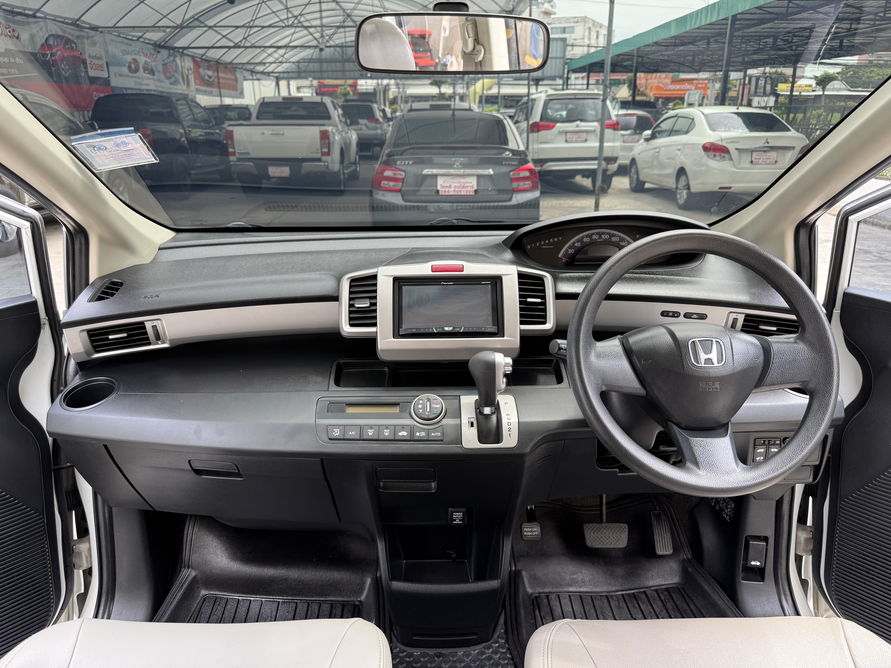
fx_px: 618
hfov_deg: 71.6
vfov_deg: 56.8
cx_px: 446
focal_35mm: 24
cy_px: 334
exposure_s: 1/137
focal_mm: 6.76
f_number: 1.78
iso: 50
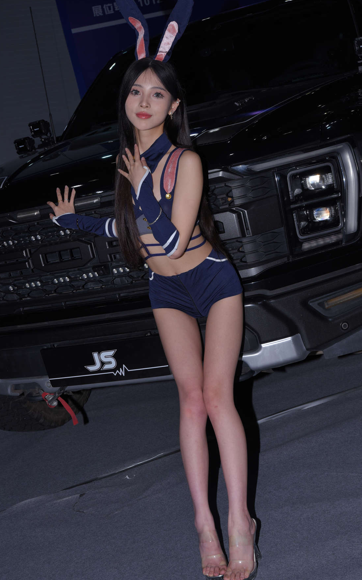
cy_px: 294
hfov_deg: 24.9
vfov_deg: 38.9
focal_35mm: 52
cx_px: 187
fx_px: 821
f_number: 9
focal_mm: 50
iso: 200
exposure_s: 1/250
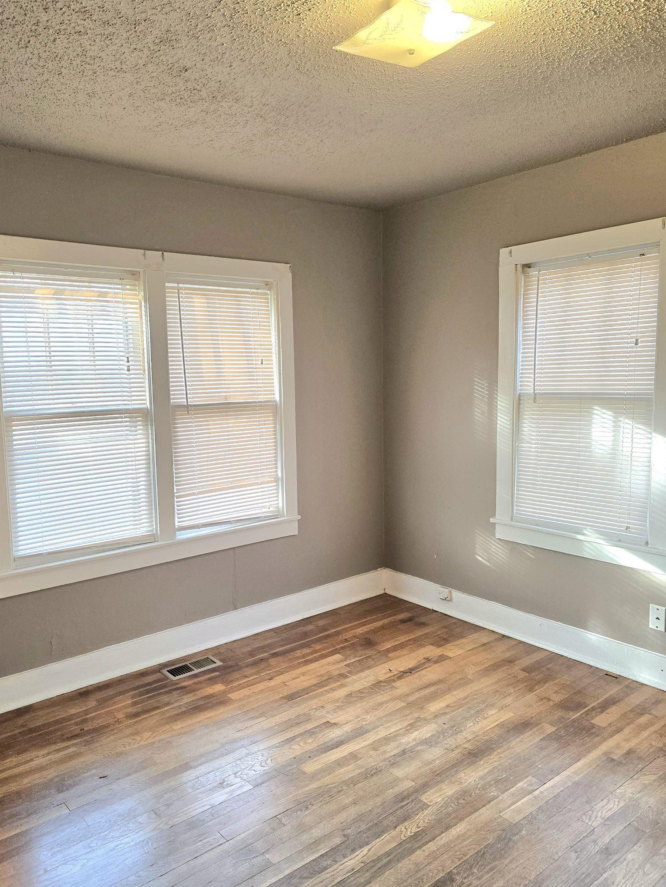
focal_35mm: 26
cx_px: 296
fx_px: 667
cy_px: 453
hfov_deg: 53.0
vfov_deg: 67.3
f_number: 1.7
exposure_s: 1/120
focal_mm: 6.3
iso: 200
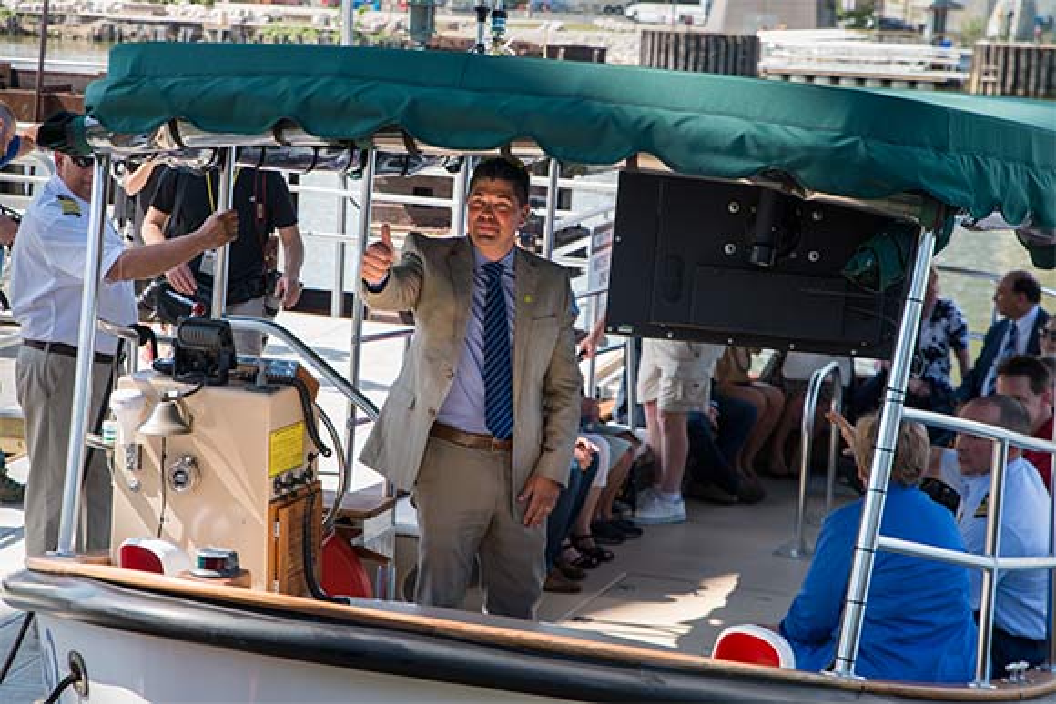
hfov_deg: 28.8
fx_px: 2054
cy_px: 352
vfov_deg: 19.5
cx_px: 528
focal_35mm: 70
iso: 200
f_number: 5.6
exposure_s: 1/500
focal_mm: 70
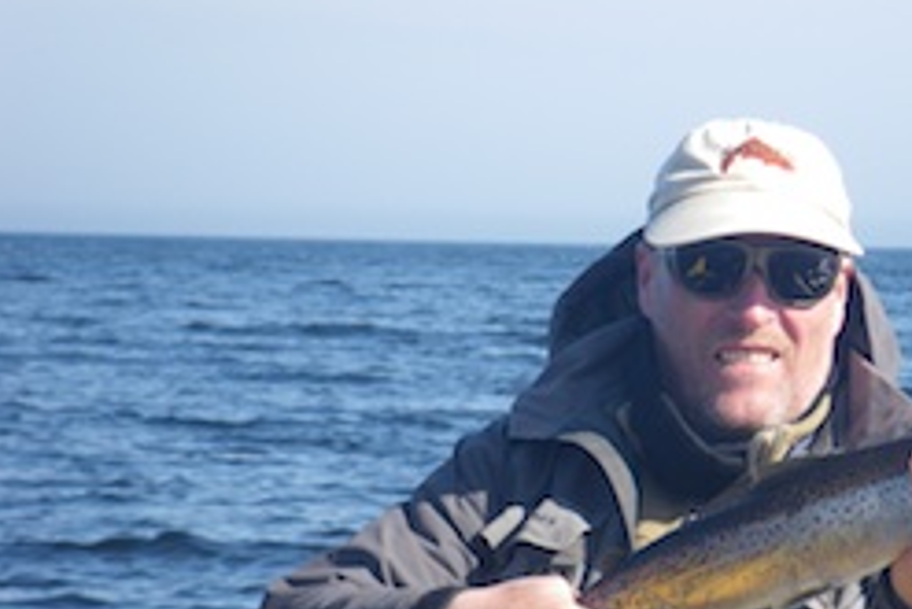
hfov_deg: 8.7
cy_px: 543
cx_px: 735
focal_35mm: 236
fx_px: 5982
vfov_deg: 5.8
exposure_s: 1/250
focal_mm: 25
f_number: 5.5
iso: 125
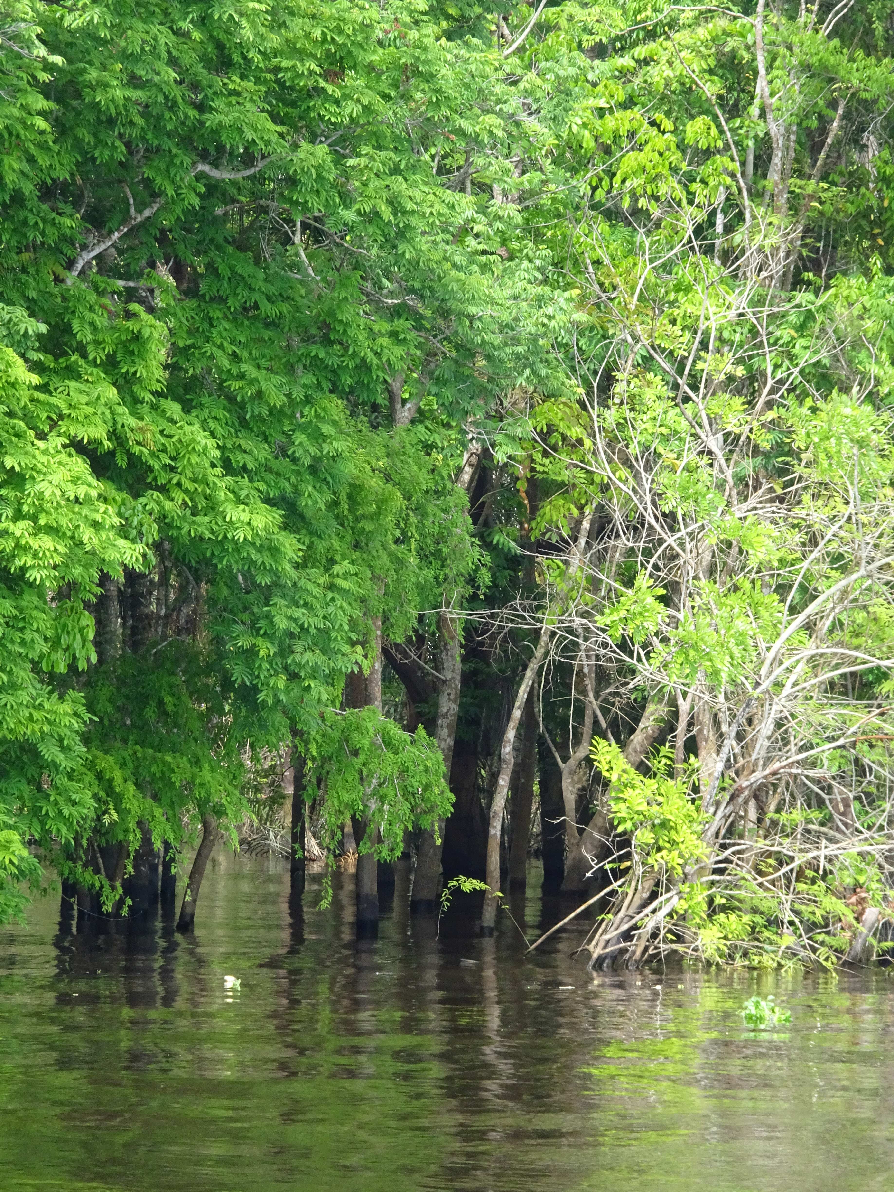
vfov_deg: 7.3
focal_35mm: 271
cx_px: 447
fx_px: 9332
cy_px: 596
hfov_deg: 5.5
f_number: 6.3
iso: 320
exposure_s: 1/250
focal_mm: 46.32
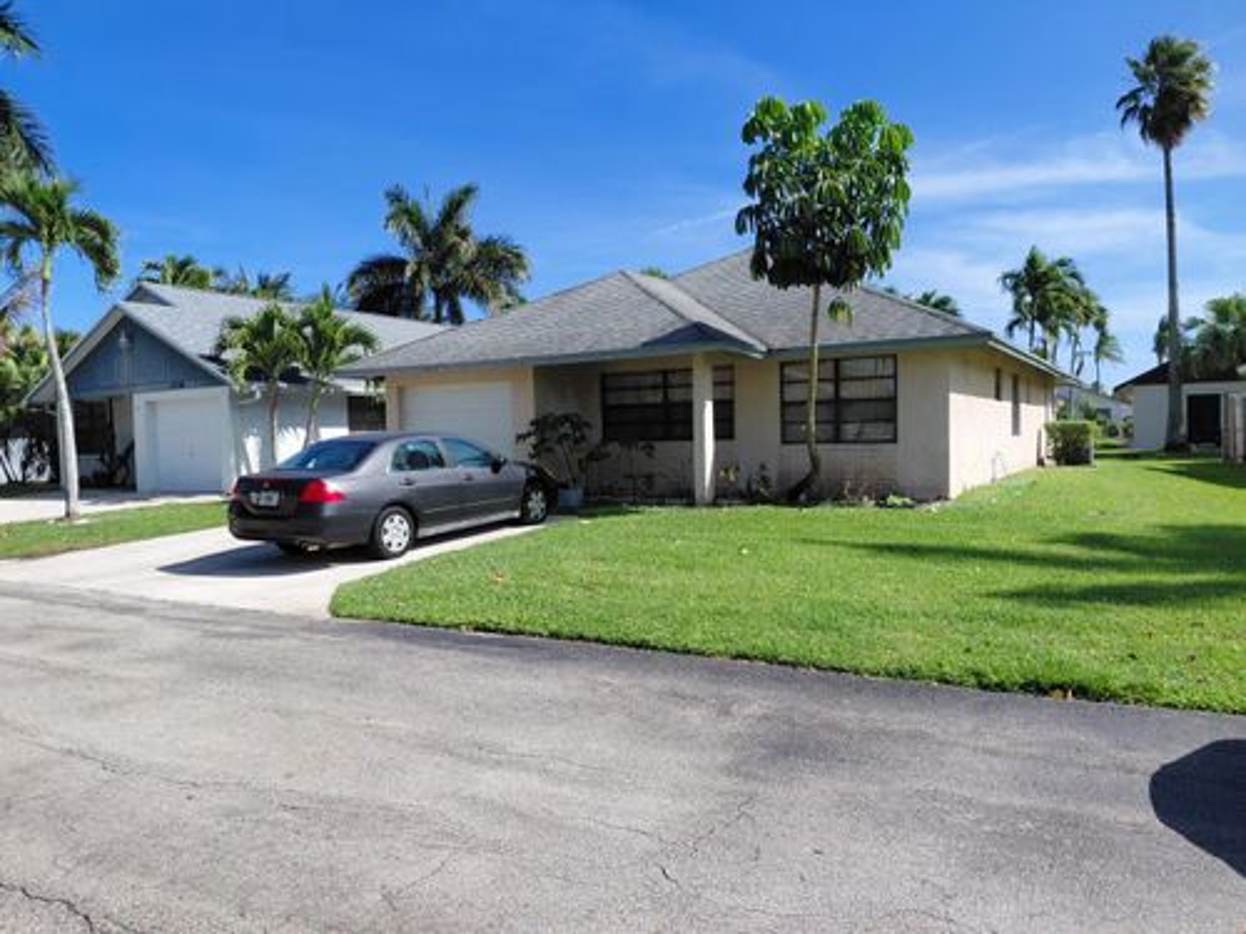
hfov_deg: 69.4
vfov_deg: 54.9
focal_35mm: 25
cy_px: 467
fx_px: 900
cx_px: 623
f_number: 1.8
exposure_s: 1/2153
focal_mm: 4.69
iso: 50
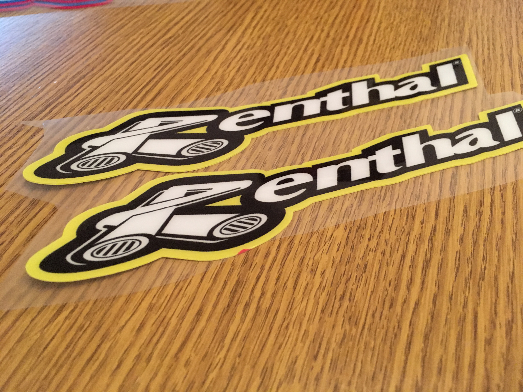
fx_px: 438
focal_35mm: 29
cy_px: 196
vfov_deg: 48.2
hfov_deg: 61.7
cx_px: 262
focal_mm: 4.15
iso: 200
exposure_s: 1/17
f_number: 2.2
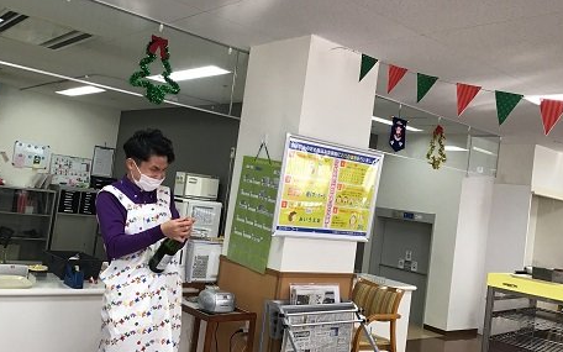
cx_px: 291
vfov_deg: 35.3
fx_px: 552
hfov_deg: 54.0
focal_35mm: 36
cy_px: 169
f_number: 2.4
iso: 32
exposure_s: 1/40
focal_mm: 3.3
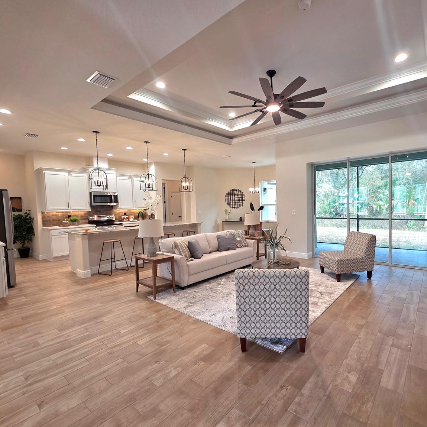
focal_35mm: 16
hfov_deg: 86.5
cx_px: 253
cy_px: 218
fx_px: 223
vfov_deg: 87.4
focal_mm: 2.2
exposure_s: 1/120
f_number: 1.9
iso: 125
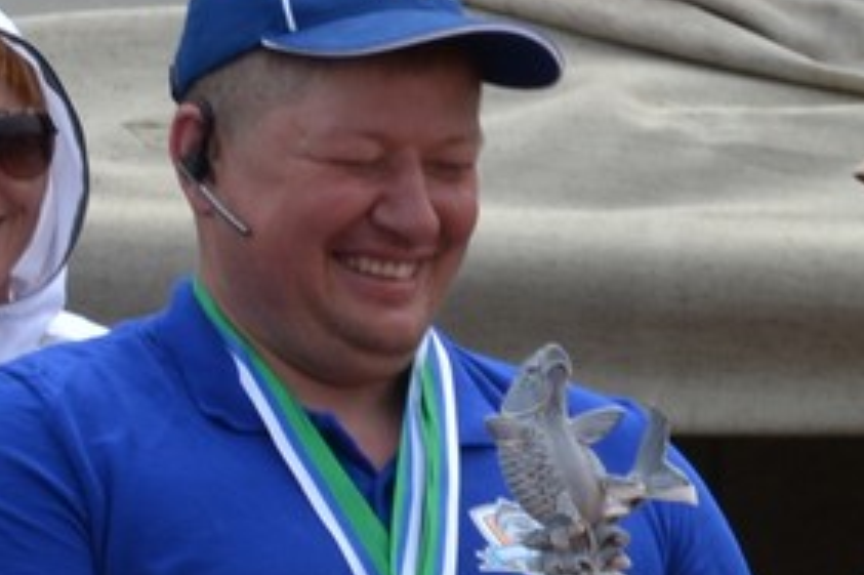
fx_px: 8299
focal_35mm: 346
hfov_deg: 5.9
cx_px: -421
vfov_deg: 4.0
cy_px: 384
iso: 100
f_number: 7.1
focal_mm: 40
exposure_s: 1/200
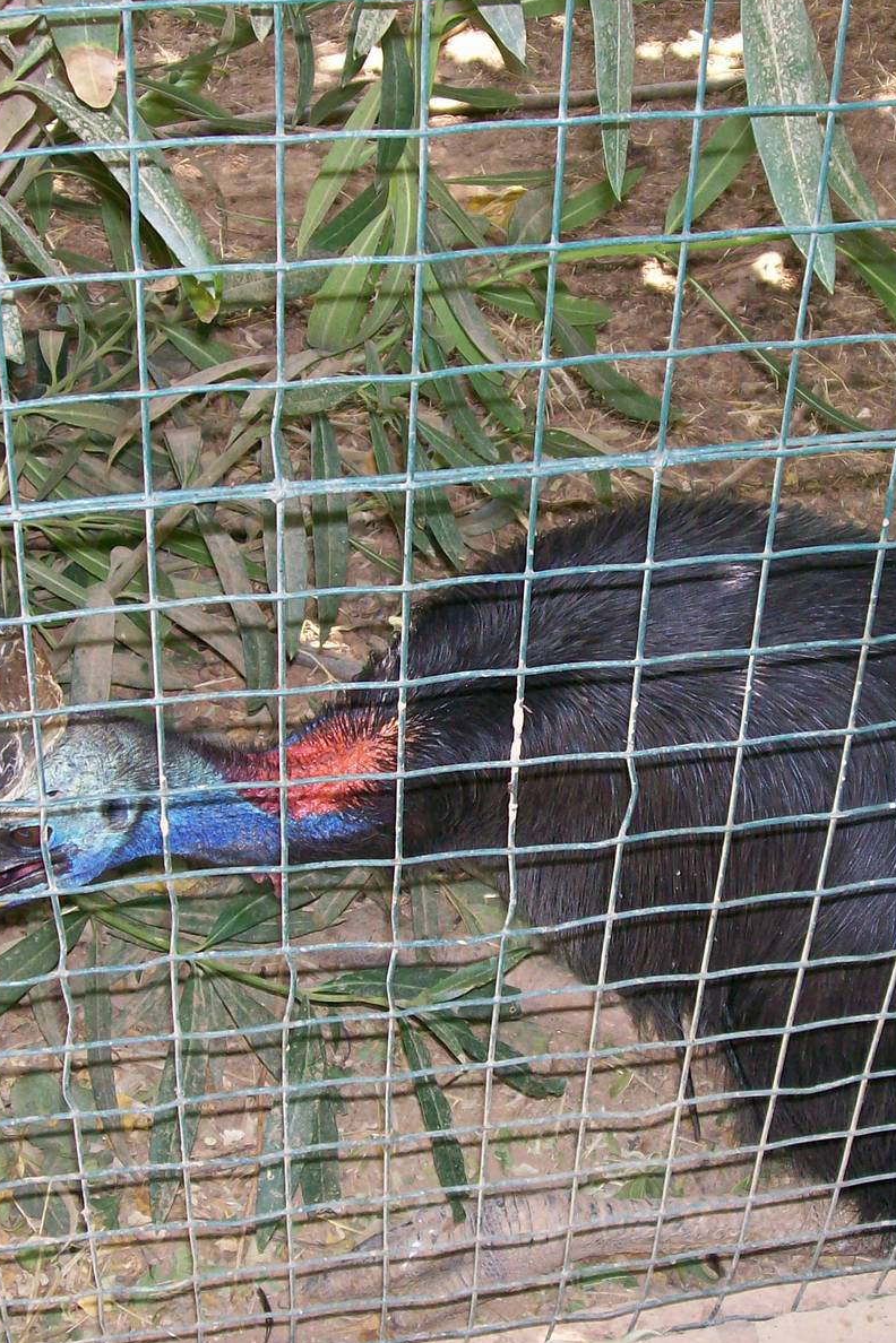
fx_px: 2352
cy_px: 669
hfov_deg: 21.6
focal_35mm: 63
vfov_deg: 31.9
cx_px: 473
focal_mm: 7.6
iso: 80
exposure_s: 1/73.1
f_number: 3
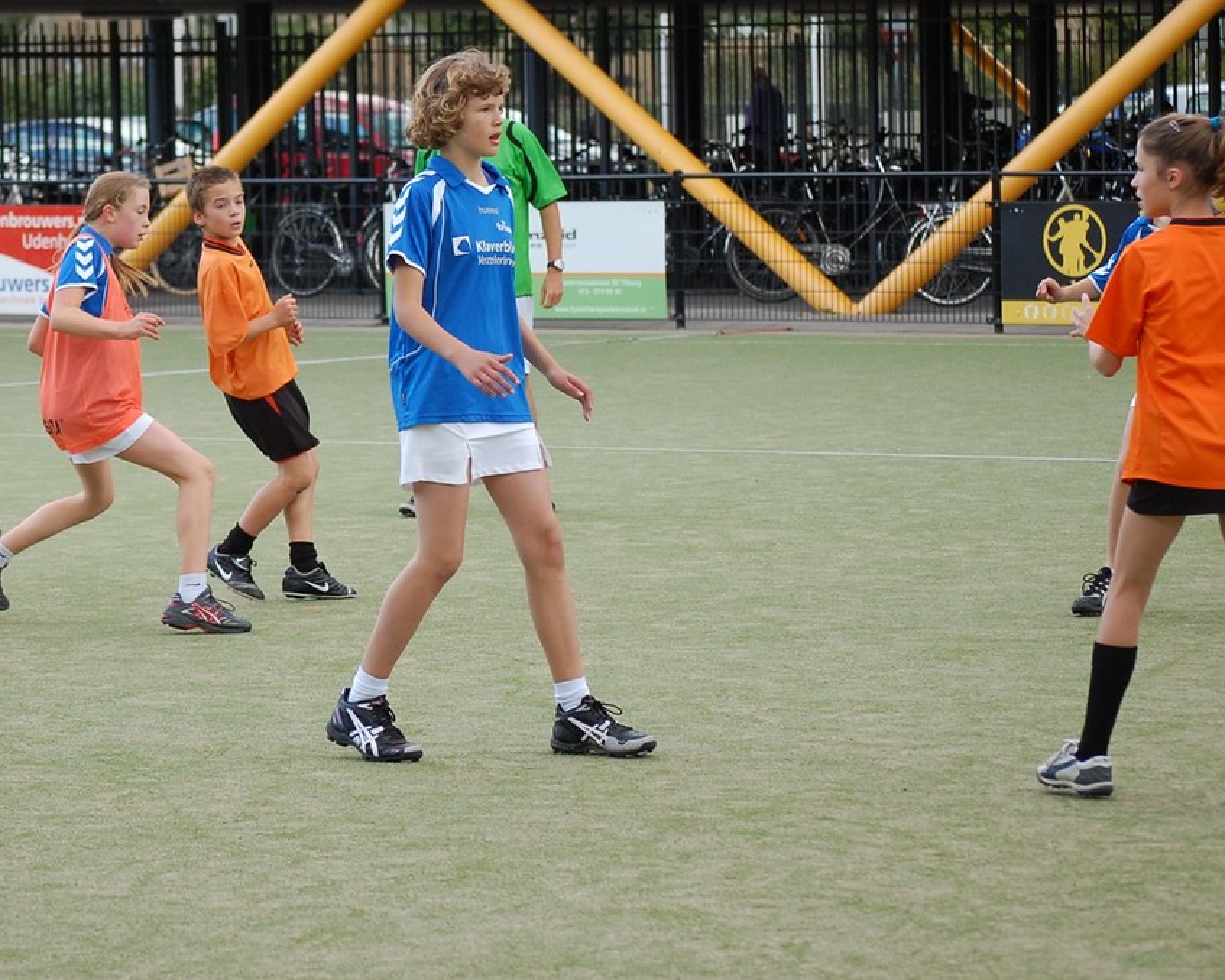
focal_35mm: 119
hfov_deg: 16.2
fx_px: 4315
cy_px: 490
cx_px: 680
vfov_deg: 13.0
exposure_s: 1/500
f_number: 4.2
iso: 450
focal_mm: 70
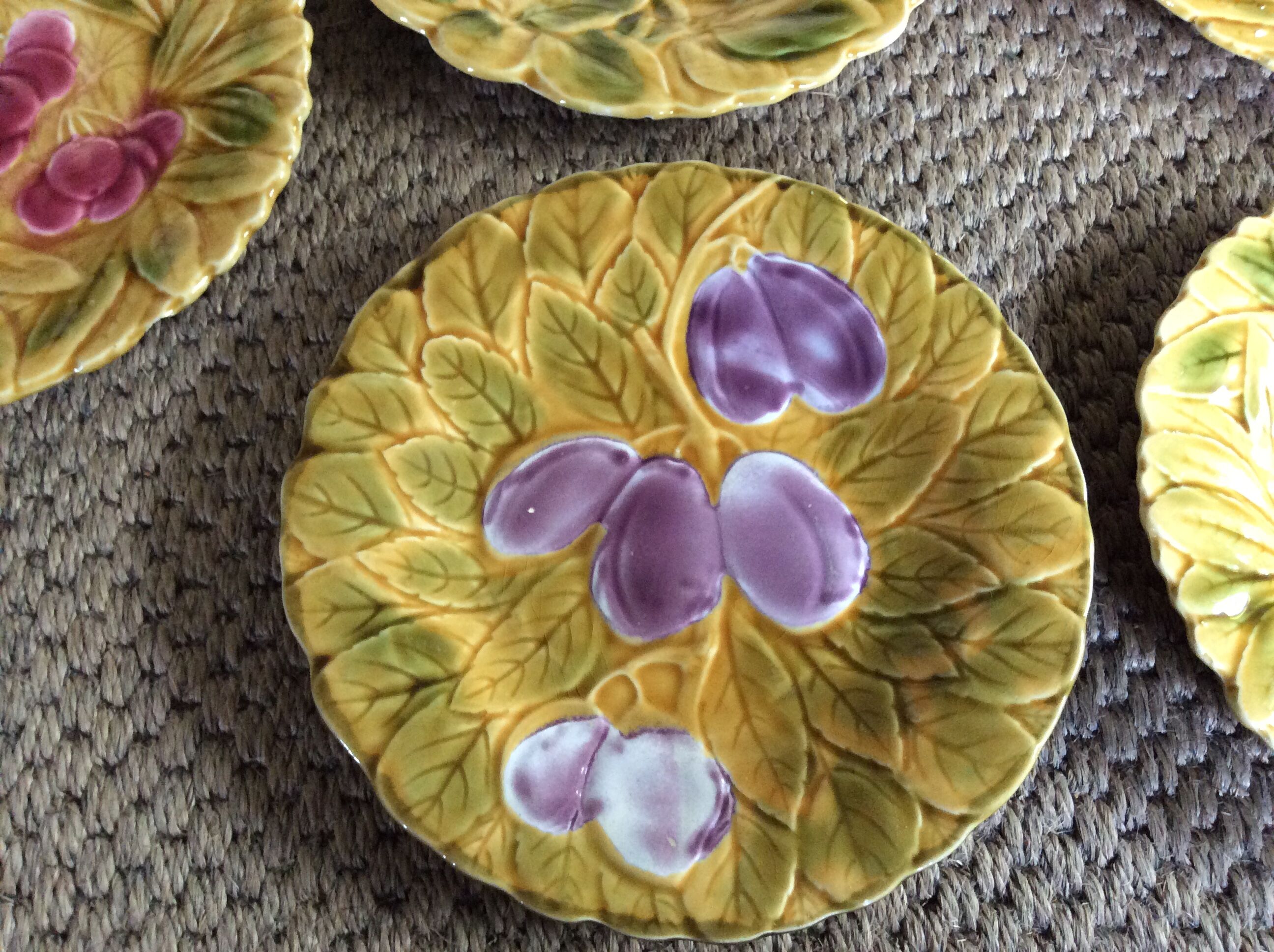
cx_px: 637
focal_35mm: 32
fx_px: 1176
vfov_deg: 44.1
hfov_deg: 56.9
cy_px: 476
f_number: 2.4
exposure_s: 1/25
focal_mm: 3.3
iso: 250
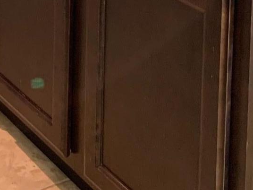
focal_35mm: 97
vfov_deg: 12.7
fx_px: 709
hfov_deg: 19.9
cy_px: -226
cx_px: 35
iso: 200
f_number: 1.8
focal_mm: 4.25
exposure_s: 1/60
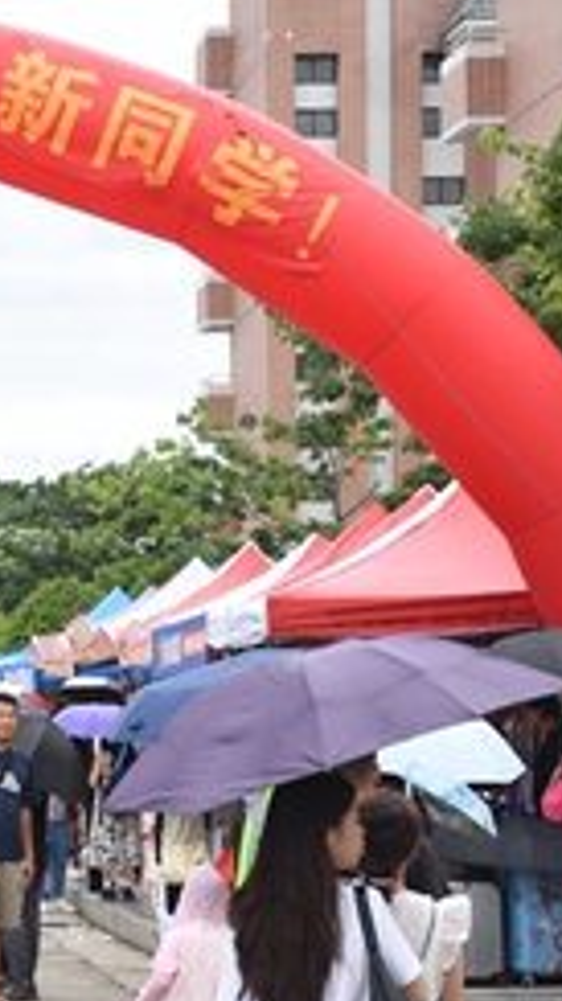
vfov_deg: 15.1
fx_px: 3767
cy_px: 552
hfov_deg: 8.4
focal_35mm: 142
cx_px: -238
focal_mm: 40
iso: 100
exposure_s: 1/160
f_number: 4.5
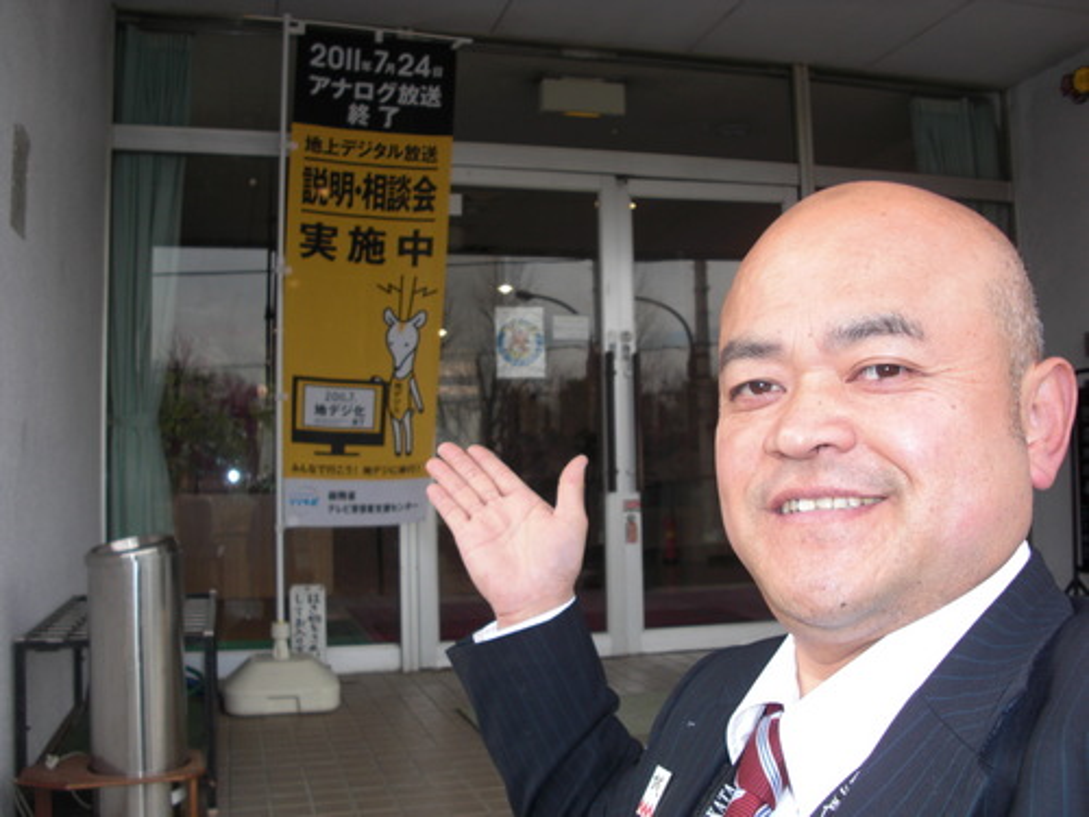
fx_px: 1133
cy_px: 408
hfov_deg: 51.4
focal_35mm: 36
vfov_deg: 39.7
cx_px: 544
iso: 50
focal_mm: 6.3
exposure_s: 1/160
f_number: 2.8
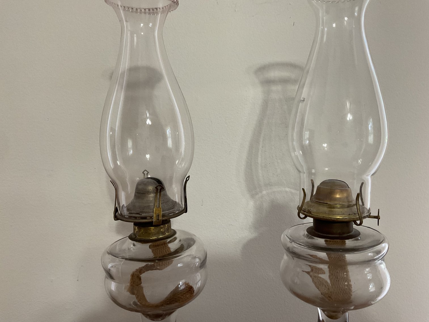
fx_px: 359
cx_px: 214
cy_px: 161
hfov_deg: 61.7
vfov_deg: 48.2
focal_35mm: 29
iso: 125
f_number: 1.8
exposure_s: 1/60
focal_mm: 3
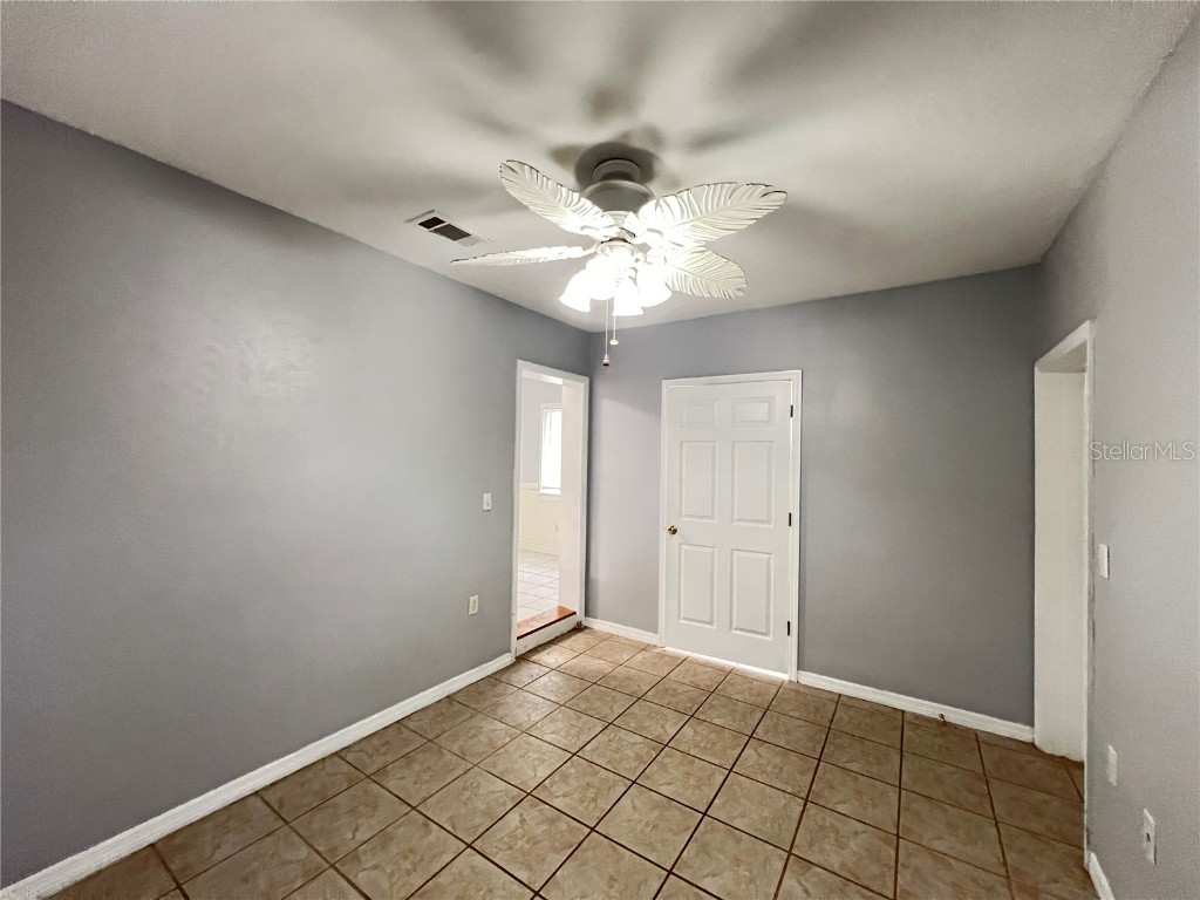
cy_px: 450
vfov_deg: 89.9
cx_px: 600
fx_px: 451
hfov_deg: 106.2
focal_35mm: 13
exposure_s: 1/60
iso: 800
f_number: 1.8
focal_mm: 1.57
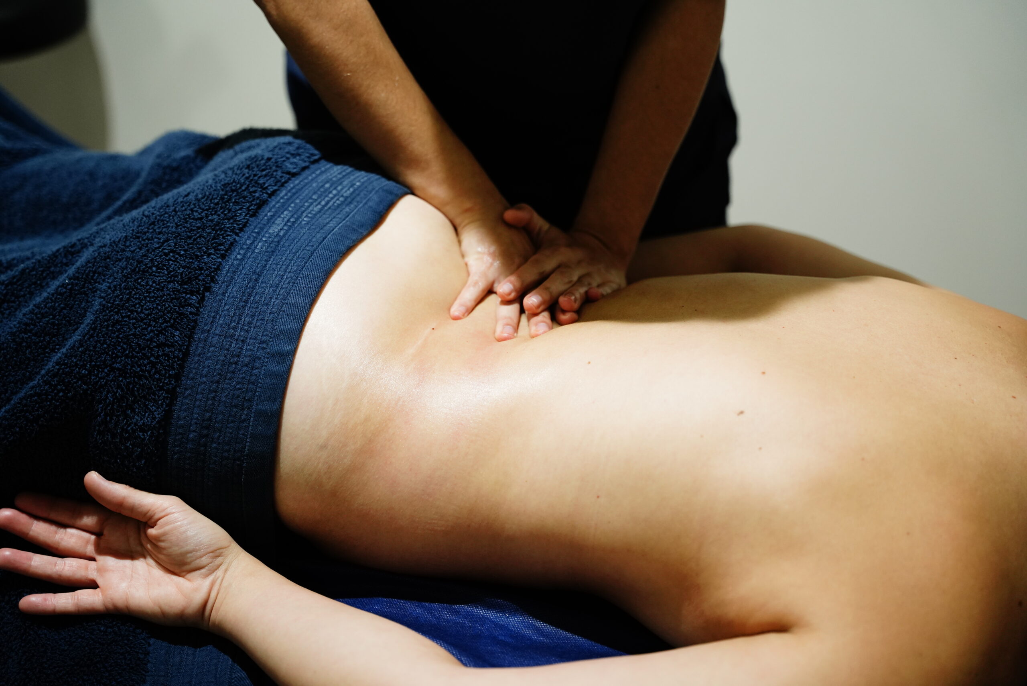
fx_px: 1641
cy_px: 343
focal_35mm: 58
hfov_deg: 34.8
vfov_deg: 23.6
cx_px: 514
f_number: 2.8
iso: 1600
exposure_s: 1/125
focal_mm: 57.5
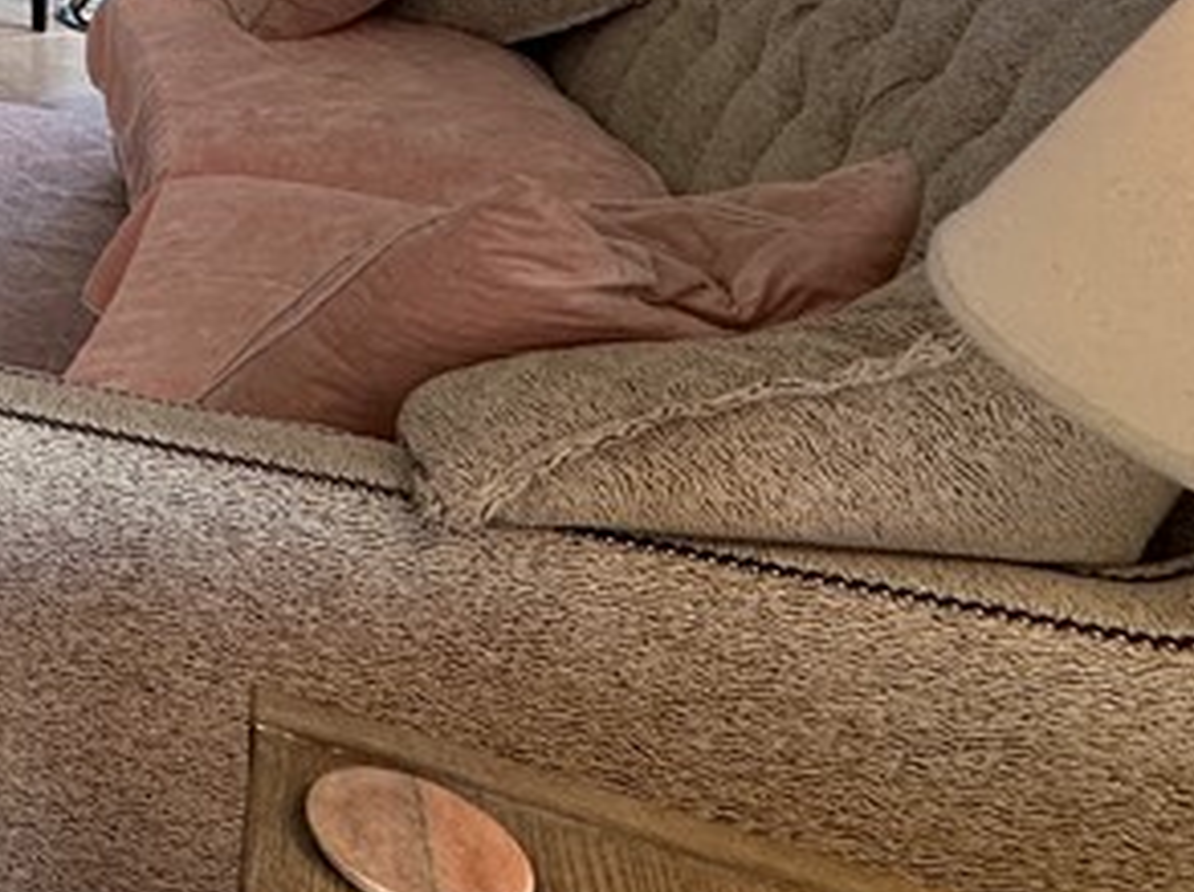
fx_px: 1688
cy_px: -415
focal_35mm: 49
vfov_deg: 23.9
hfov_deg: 27.0
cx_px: -611
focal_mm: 2.22
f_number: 2.2
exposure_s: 1/120
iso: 100
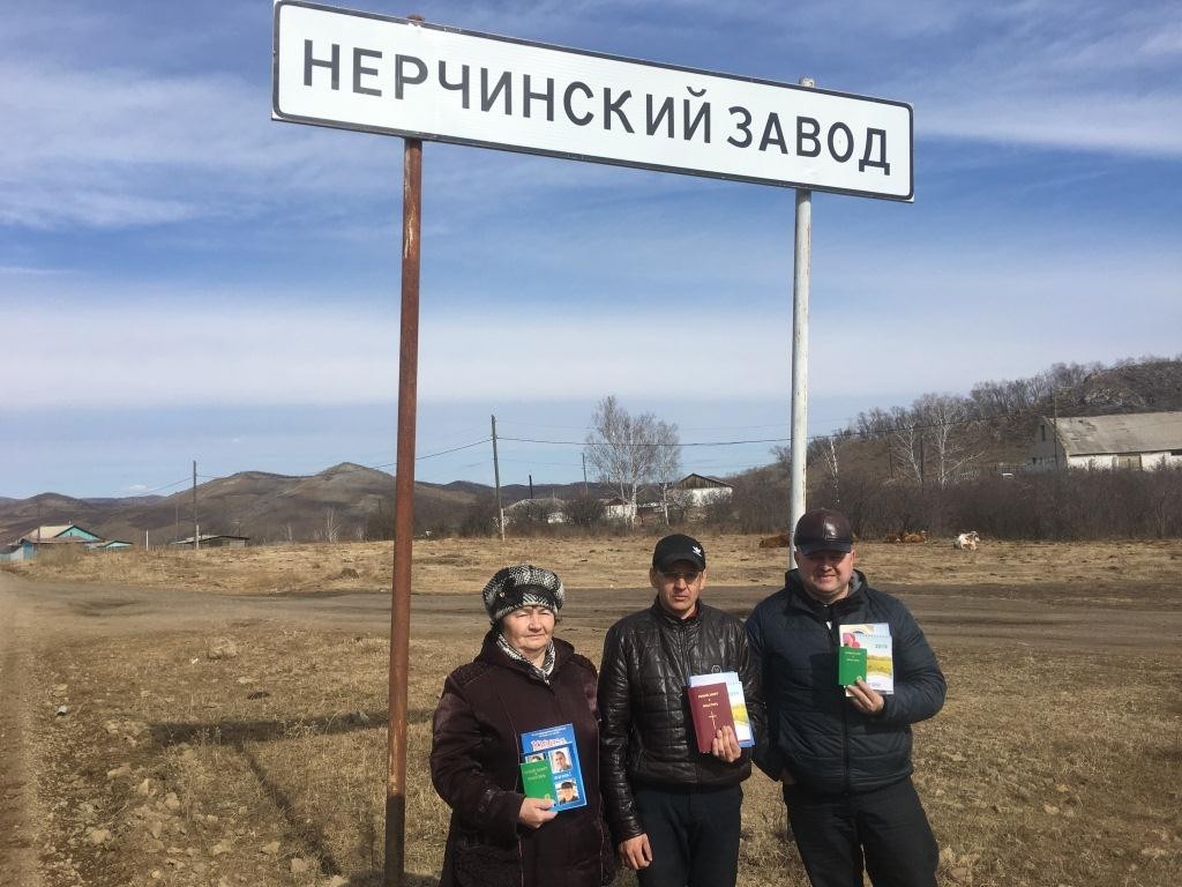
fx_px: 990
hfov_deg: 61.7
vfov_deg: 48.2
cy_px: 444
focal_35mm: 29
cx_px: 591
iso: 25
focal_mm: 4.15
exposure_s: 1/2331
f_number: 2.2
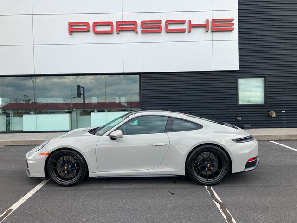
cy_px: 112
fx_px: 240
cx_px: 148
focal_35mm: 28
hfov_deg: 63.4
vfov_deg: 49.7
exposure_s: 1/368
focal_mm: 3.99
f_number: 1.8
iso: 20
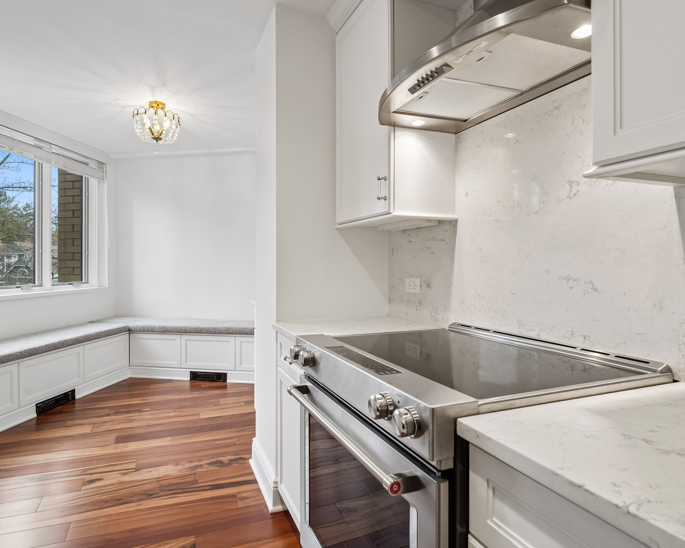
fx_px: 385
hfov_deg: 83.1
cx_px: 315
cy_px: 273
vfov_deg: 70.9
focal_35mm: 19
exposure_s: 1/20
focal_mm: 16
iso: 400
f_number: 8
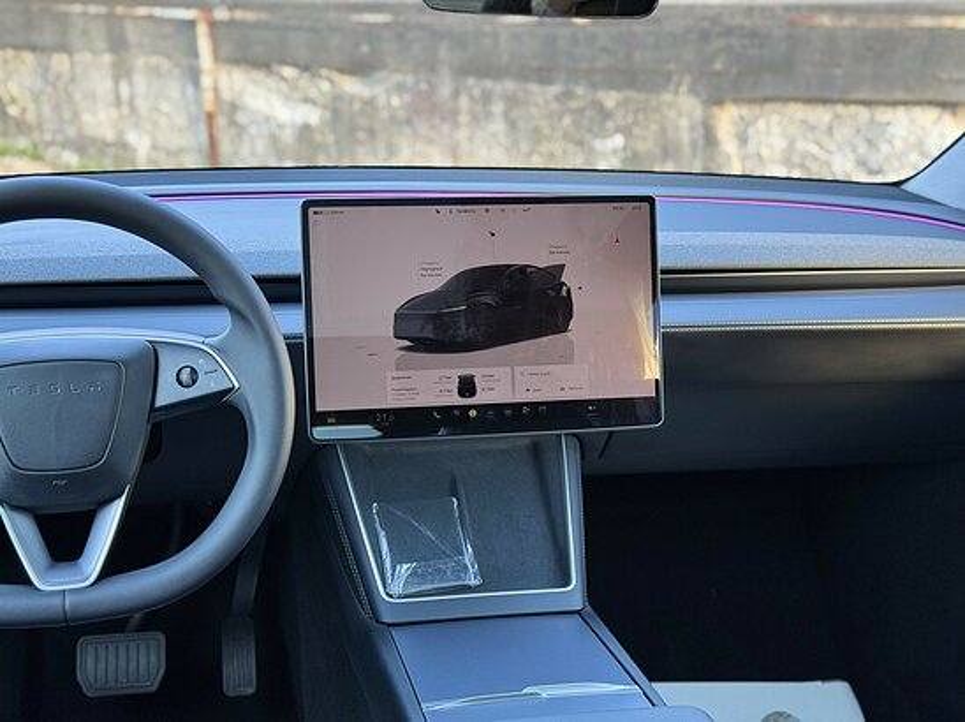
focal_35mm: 48
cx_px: 482
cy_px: 361
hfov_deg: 39.7
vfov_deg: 30.2
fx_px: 1337
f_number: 1.78
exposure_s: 1/65
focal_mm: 6.76
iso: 80
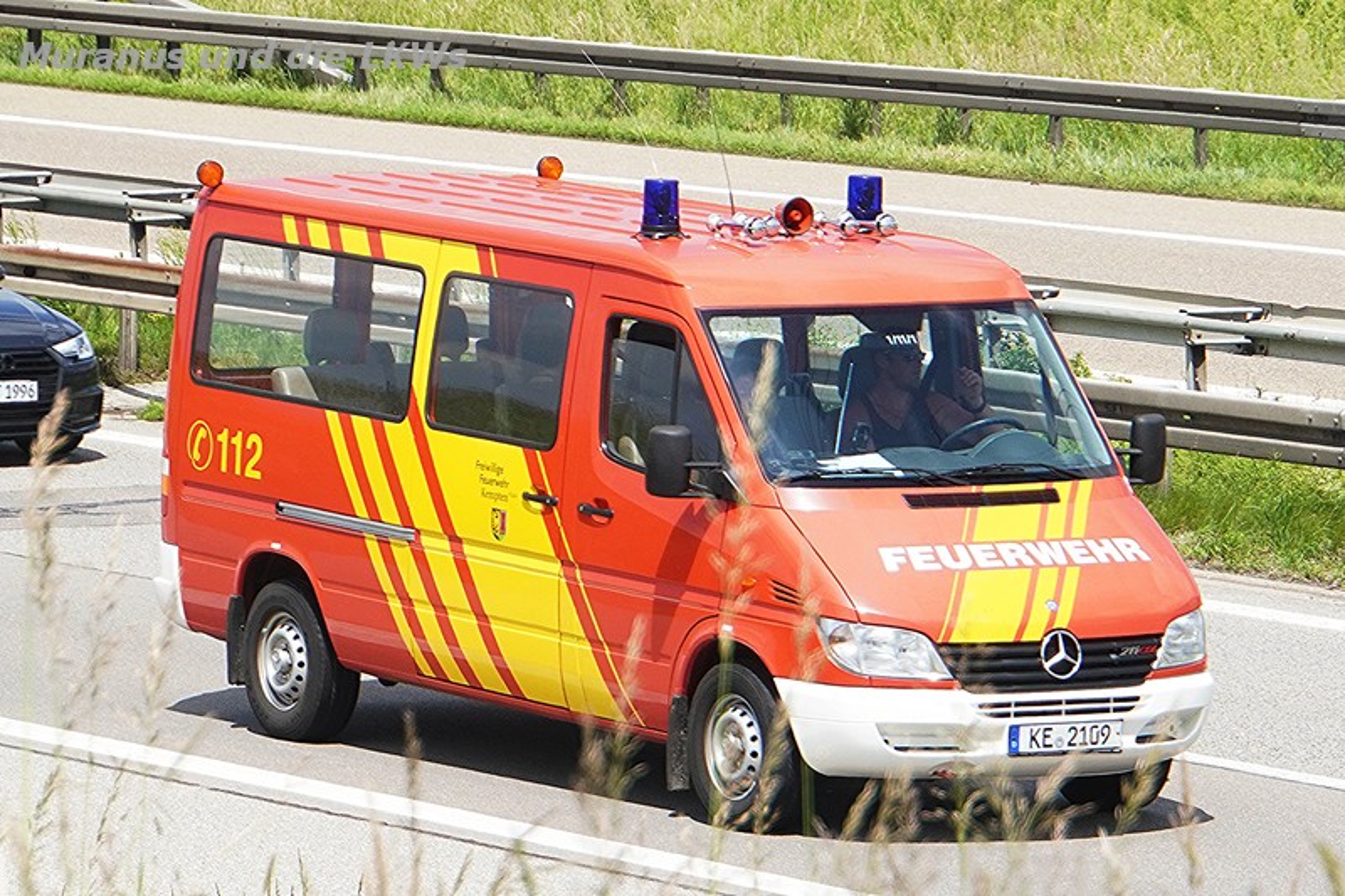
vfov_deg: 10.8
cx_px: 672
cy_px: 448
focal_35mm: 127
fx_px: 4751
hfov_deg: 16.1
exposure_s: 1/1250
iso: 400
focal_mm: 84.8
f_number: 6.3
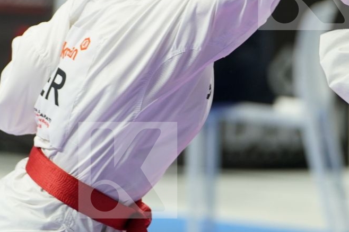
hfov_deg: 4.4
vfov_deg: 2.9
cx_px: 128
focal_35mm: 468
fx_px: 4535
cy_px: -18
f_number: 2.8
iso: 1000
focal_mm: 171
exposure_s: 1/1000
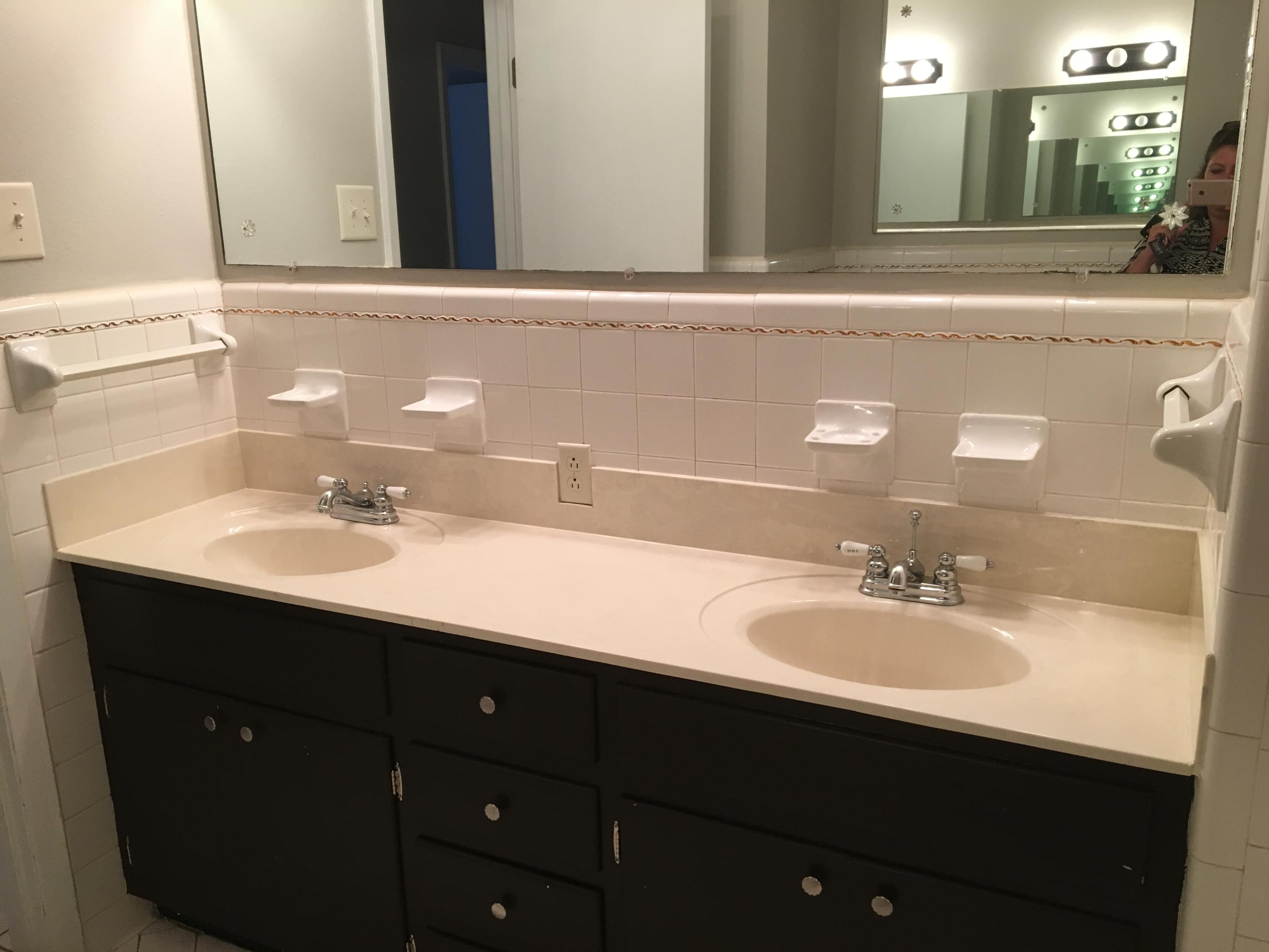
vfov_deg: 48.2
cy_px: 476
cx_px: 634
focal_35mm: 29
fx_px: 1063
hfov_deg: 61.7
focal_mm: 4.15
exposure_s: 1/30
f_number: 2.2
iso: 80
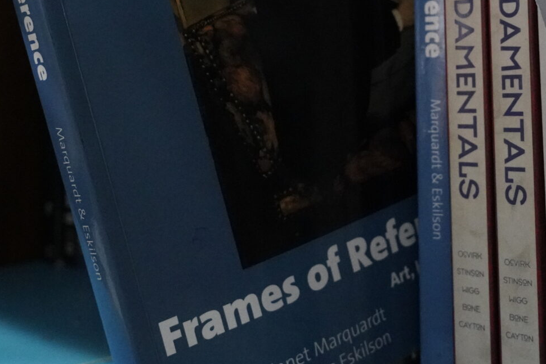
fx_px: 1001
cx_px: 358
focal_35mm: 66
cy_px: 17
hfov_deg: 30.3
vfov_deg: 20.1
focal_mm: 25
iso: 10000
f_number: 4.5
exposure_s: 1/125
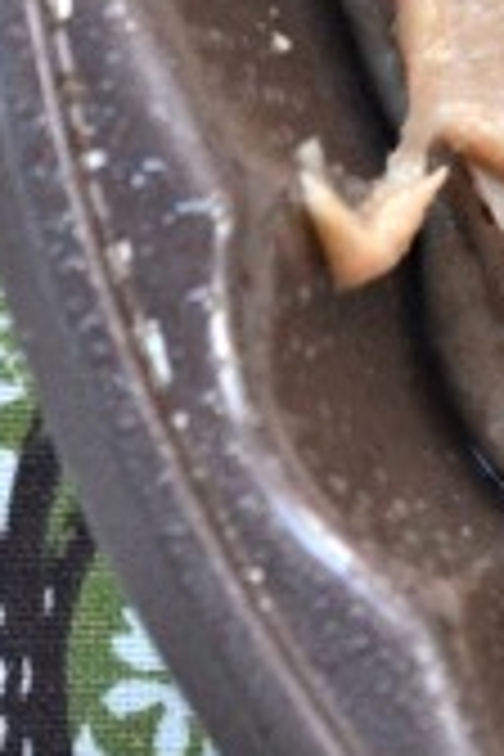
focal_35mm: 402
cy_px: -374
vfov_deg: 5.1
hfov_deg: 3.4
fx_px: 8441
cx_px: 1017
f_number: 4.5
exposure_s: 1/80
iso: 1000
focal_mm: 50
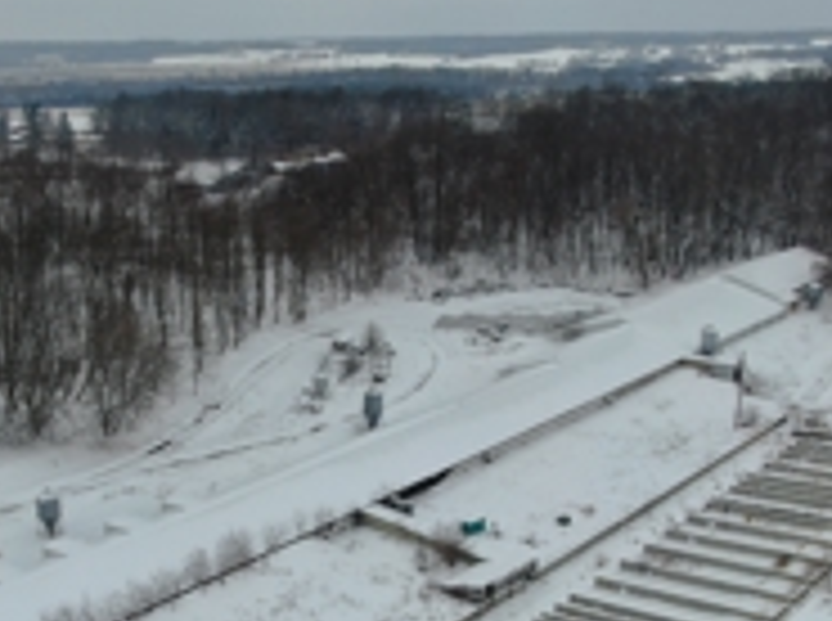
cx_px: 283
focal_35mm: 52
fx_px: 1247
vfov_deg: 27.4
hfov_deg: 36.5
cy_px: 486
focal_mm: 4.39
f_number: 2.8
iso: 100
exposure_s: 1/500
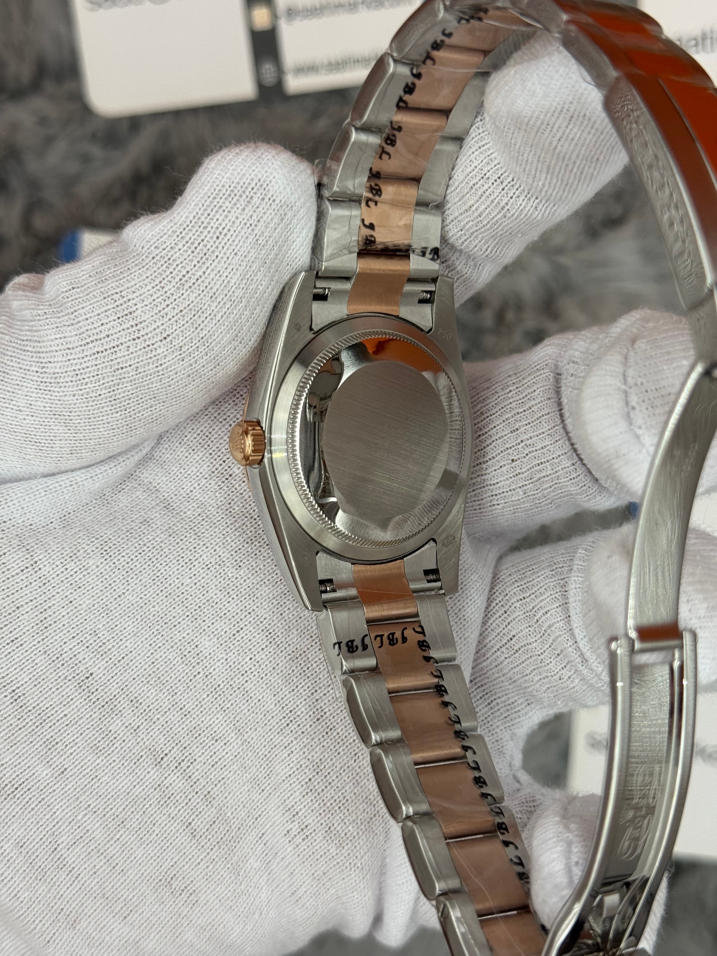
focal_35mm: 48
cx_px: 358
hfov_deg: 30.3
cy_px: 478
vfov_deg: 39.7
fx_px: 1326
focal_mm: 6.76
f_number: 1.78
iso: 64
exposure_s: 1/987
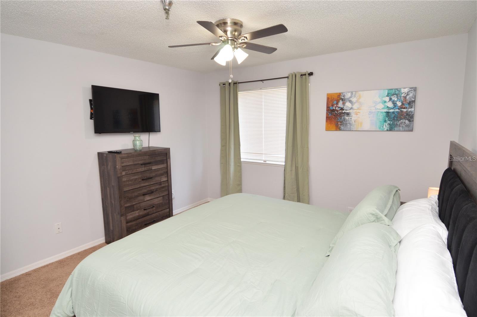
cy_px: 158
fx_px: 238
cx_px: 238
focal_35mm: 18
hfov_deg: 90.1
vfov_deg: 67.3
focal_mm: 12
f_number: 4
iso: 400
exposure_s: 1/60
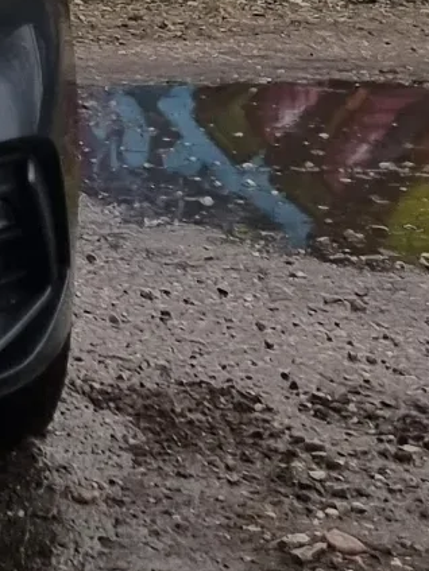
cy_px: -455
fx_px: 2396
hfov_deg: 9.1
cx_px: -642
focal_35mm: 145
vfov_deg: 12.4
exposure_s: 1/50
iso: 50
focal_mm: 6.7
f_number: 1.8
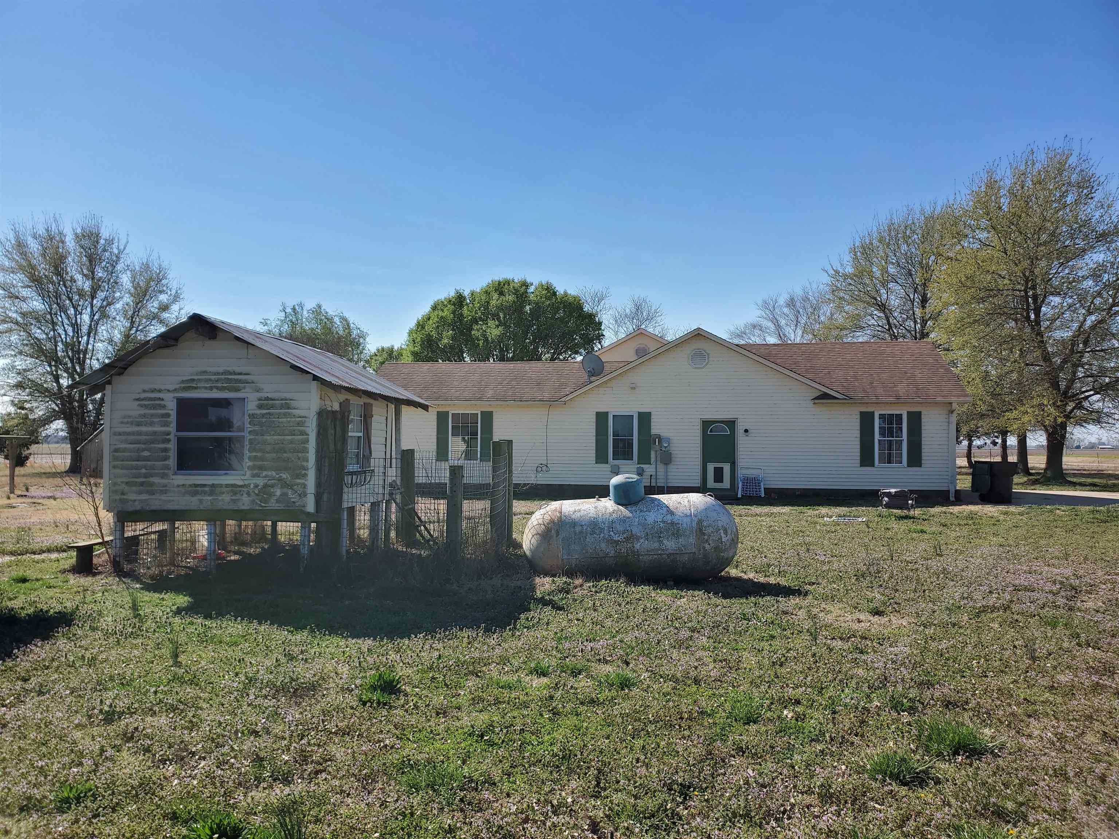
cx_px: 560
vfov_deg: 53.1
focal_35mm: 26
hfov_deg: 67.3
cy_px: 420
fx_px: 840
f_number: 2.4
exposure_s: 1/1480
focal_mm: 4.3
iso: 50
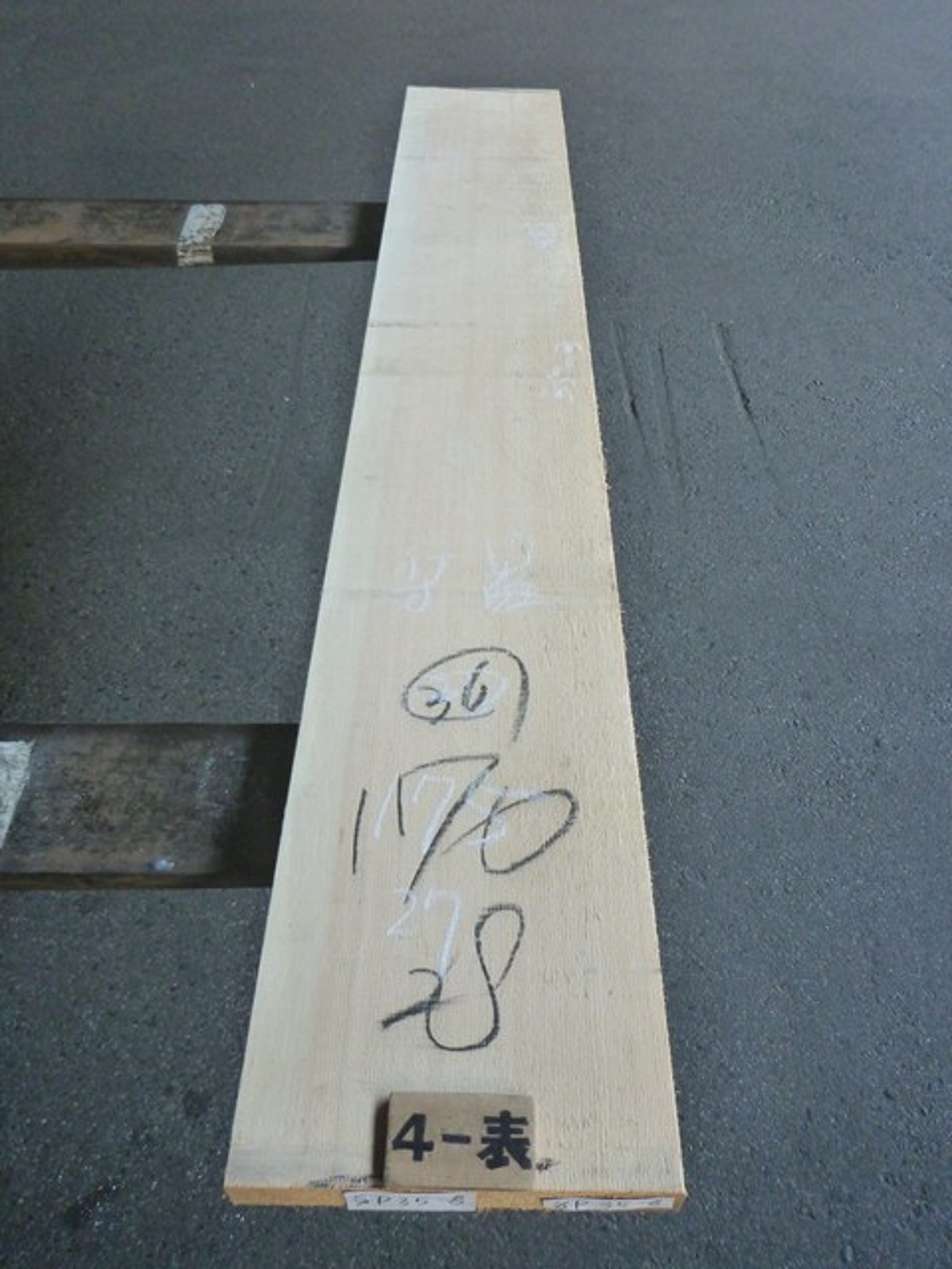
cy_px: 634
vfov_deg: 63.4
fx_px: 1027
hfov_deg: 49.7
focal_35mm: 28
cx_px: 476
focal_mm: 4.9
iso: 400
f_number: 3.3
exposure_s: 1/30
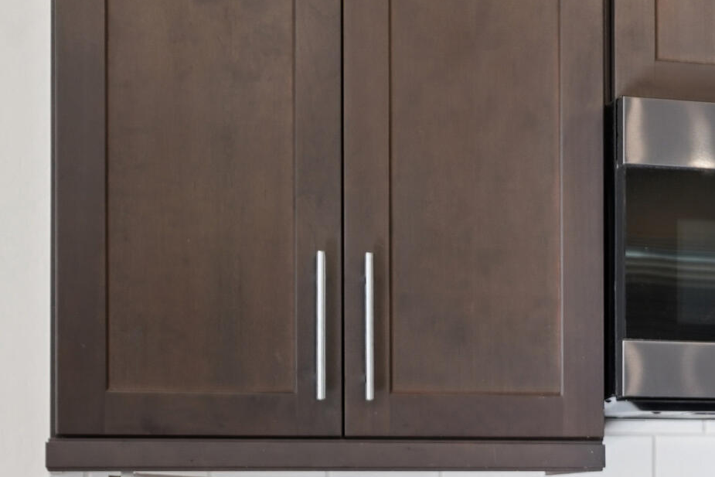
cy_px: 497
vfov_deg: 12.6
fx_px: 2125
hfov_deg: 17.3
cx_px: 1054
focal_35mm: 107
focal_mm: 33
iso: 400
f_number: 8
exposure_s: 1/13
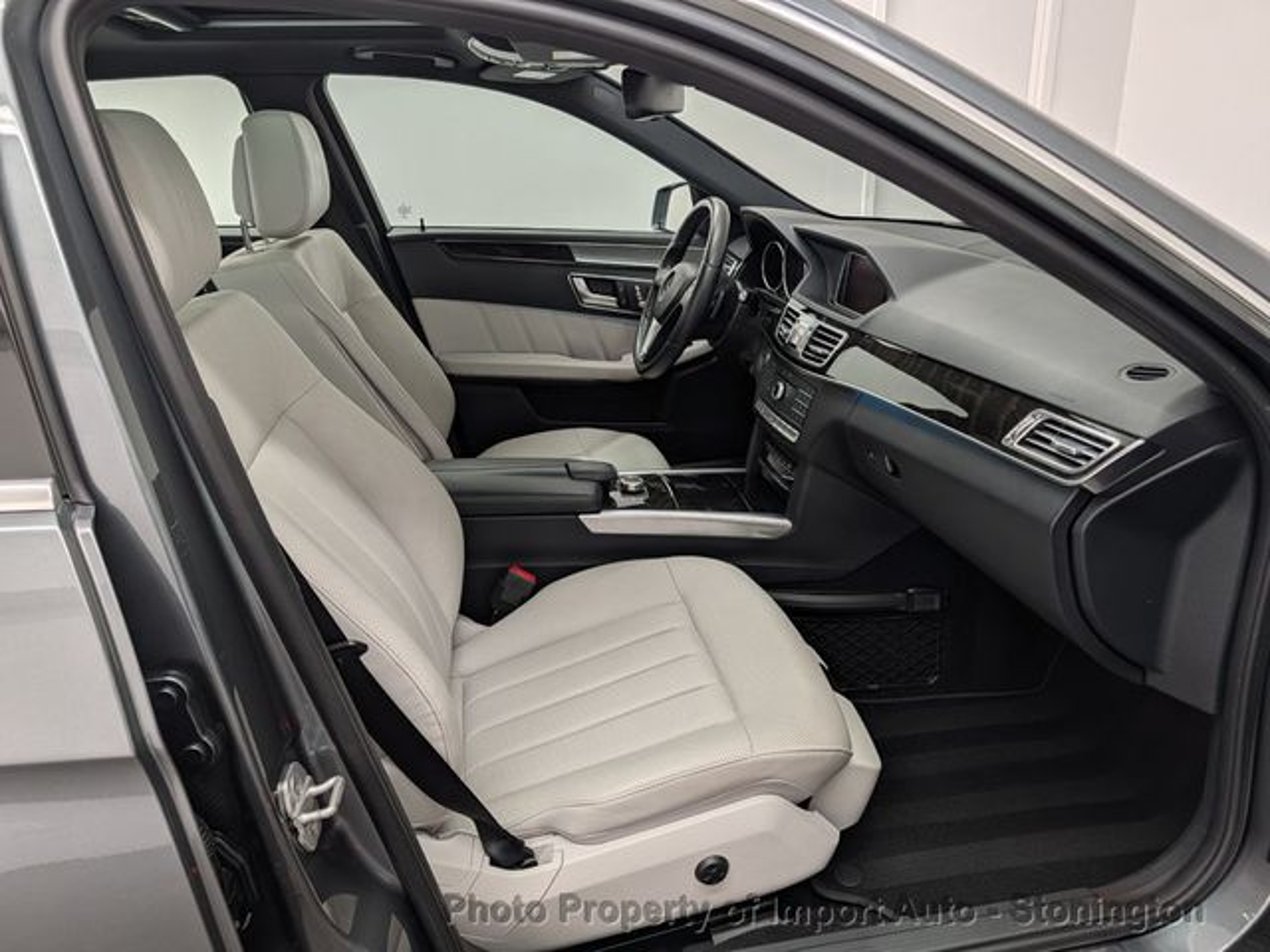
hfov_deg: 71.6
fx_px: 881
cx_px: 635
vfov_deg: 56.8
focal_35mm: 24
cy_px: 476
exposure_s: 1/120
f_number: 1.68
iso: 30
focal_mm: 6.9
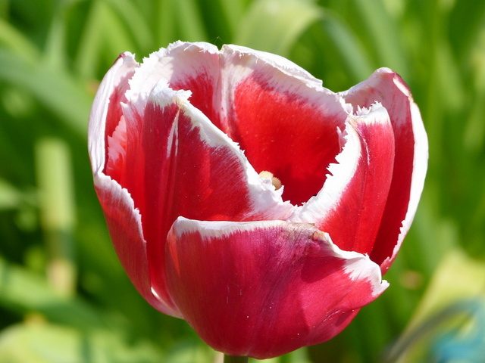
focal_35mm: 710
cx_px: 242
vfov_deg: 2.1
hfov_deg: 2.8
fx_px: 9948
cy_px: 182
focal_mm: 108
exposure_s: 1/320
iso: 80
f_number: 5.6
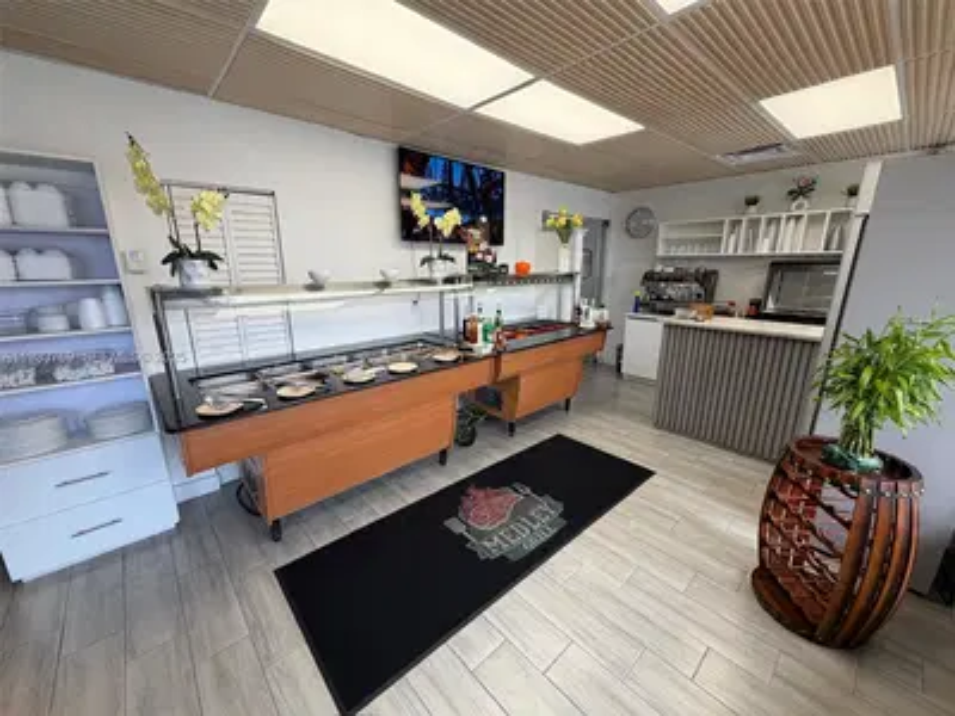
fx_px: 386
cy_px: 358
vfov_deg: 85.7
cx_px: 478
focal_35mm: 14
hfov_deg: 102.1
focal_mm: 2.22
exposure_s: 1/120
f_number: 2.2
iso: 100
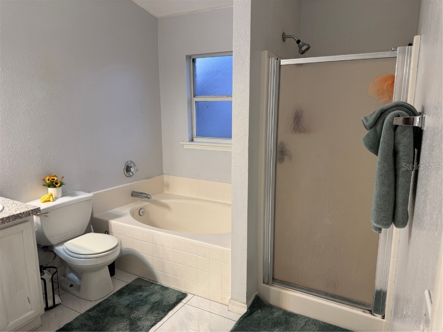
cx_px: 222
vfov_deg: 56.8
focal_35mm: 24
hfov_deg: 71.6
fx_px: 307
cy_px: 166
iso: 125
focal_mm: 6.76
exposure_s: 1/60
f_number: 1.78
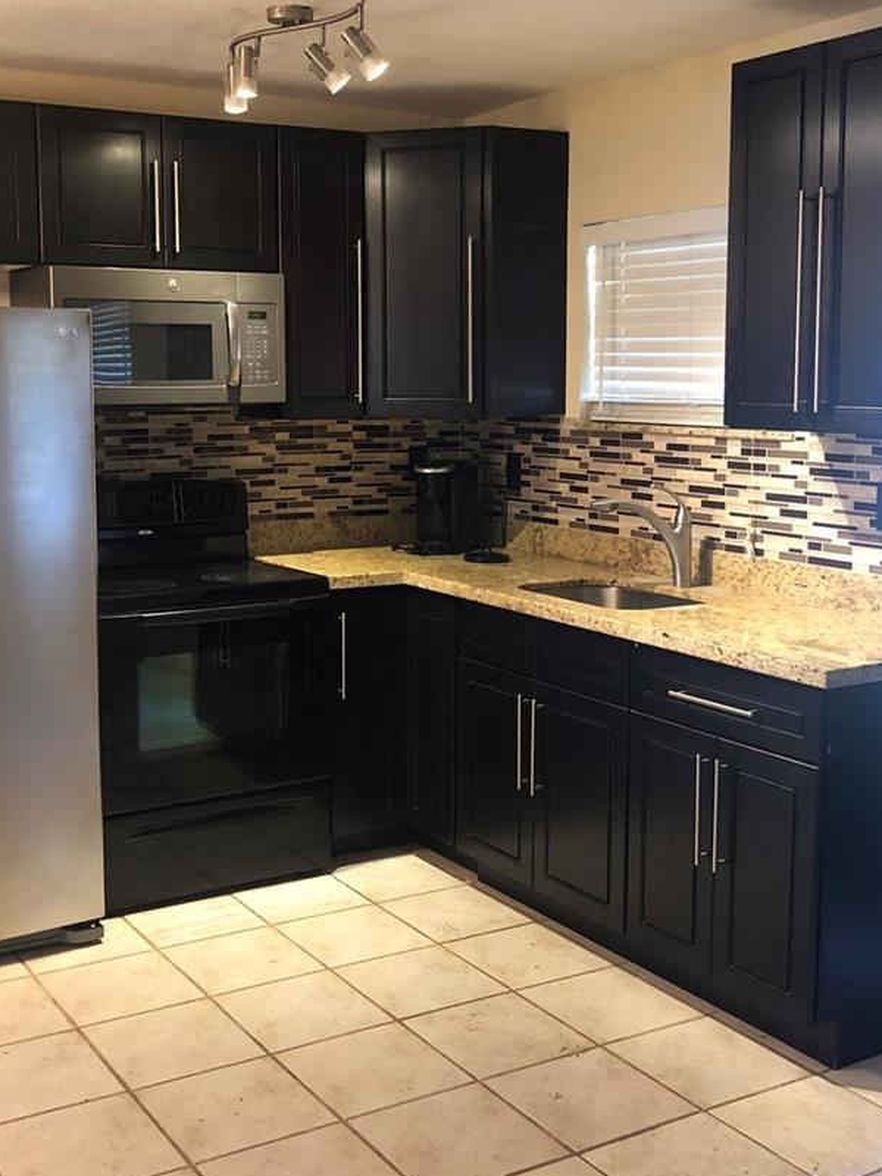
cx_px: 351
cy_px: 516
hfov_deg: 34.2
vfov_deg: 44.7
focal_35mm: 42
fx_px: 1427
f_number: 1.8
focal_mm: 3.99
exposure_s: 1/15
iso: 64
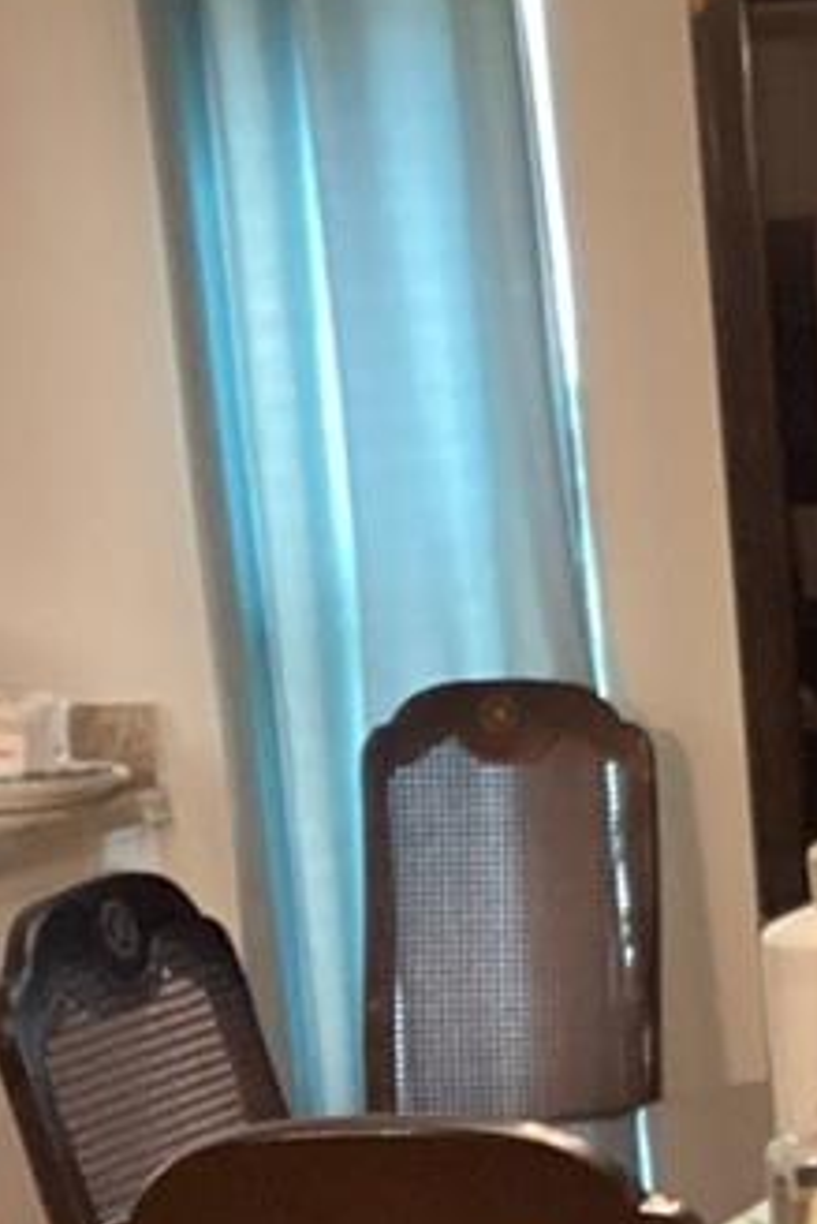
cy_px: 1295
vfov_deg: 16.9
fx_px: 4012
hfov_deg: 10.7
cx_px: 1612
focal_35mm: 118
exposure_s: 1/40
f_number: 2.4
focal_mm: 3.3
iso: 400
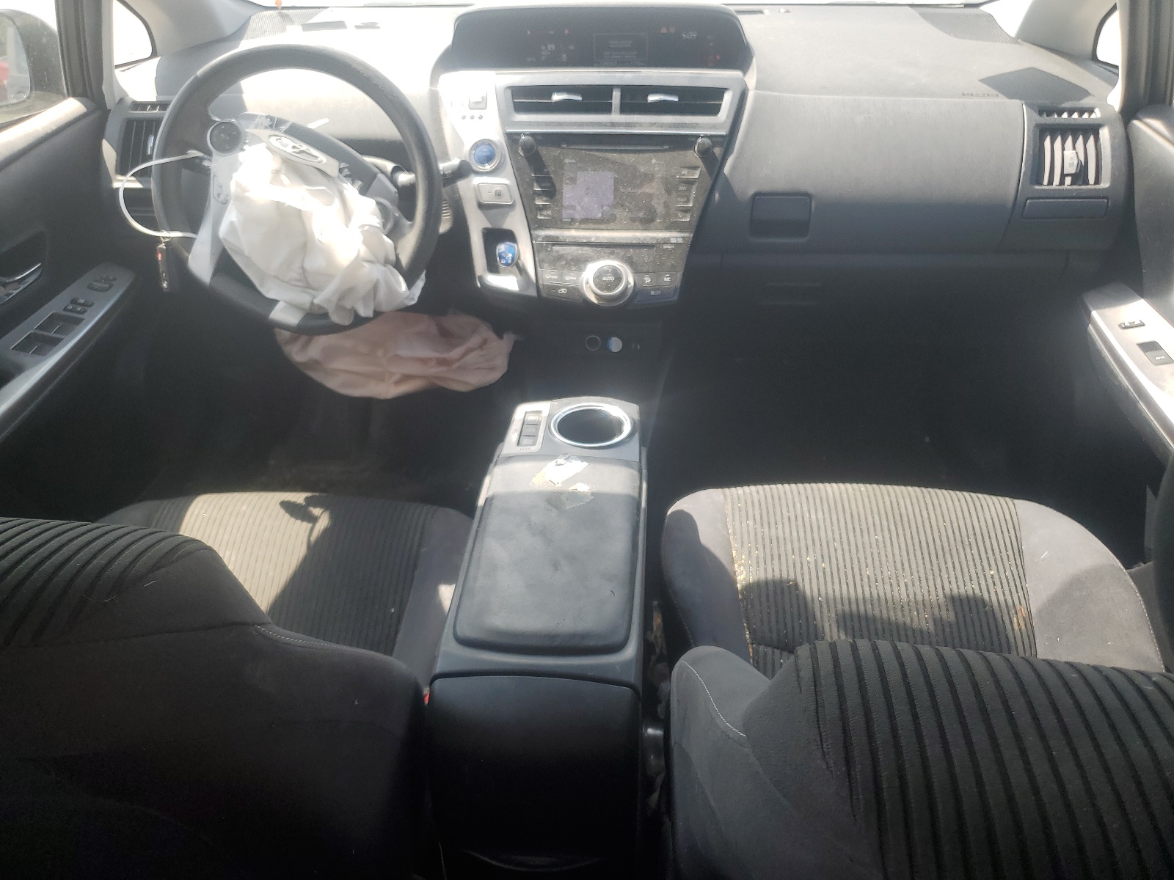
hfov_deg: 67.3
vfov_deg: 53.1
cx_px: 587
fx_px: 882
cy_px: 440
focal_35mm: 26
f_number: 1.5
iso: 50
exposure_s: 1/417
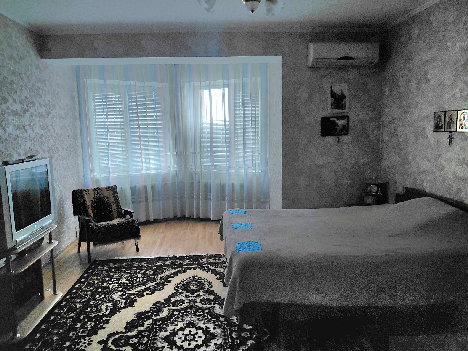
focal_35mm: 25
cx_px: 234
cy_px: 176
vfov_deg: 54.9
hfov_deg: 69.4
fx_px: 338
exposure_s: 1/24
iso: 400
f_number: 1.8
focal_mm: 4.69
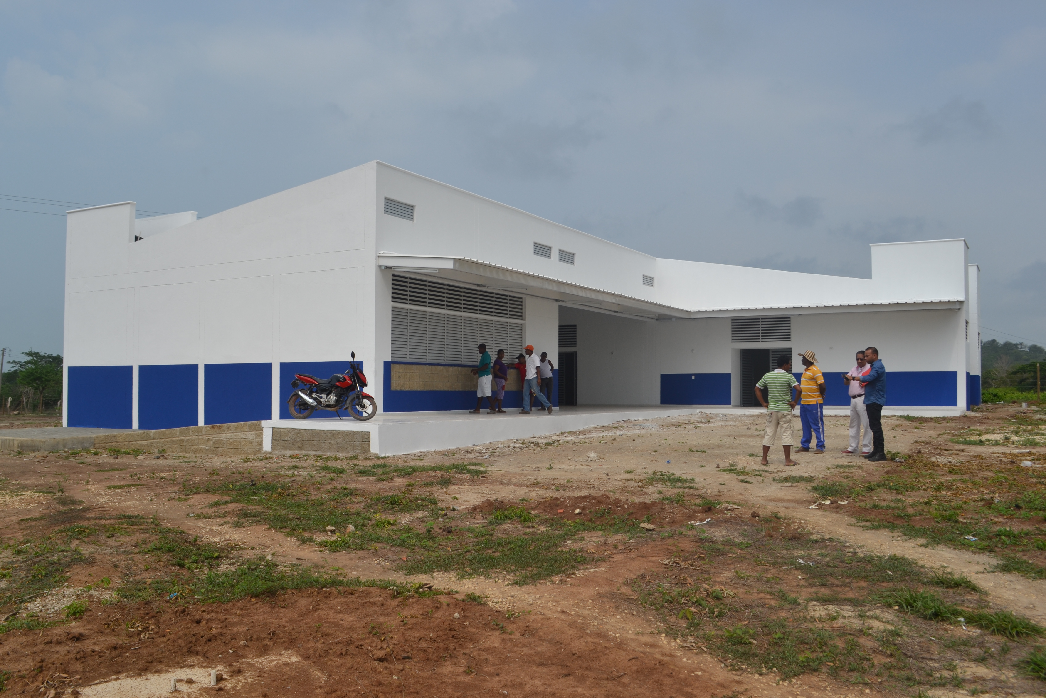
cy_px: 349
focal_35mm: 30
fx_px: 872
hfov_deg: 61.9
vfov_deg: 43.6
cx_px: 523
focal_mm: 20
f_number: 8
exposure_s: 1/320
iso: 100
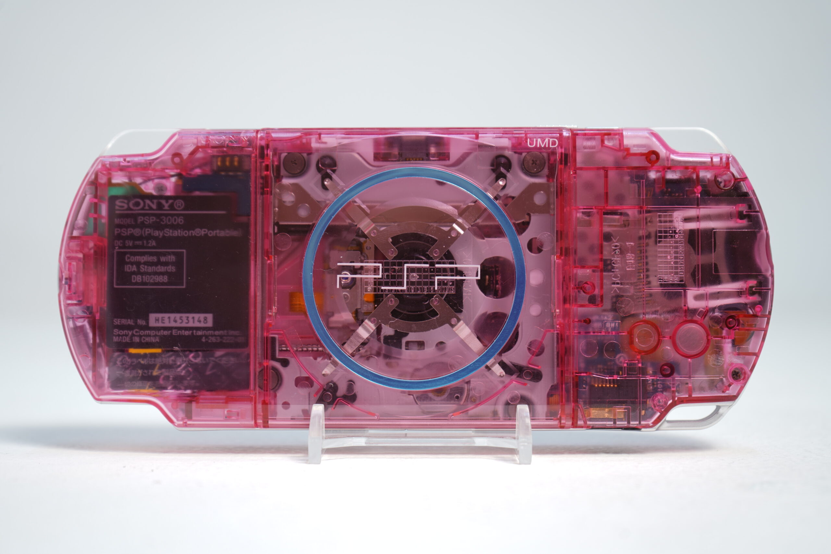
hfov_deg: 36.9
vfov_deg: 25.1
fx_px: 1246
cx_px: 416
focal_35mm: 54
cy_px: 277
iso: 64
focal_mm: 54
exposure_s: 1/5
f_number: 5.6
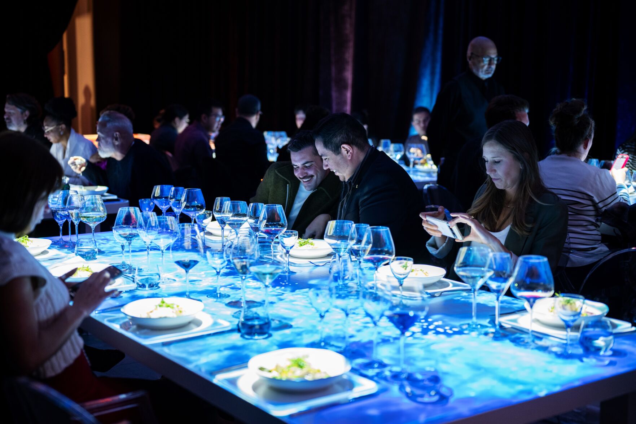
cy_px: 212
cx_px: 318
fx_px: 883
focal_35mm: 50
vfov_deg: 27.0
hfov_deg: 39.6
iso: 1250
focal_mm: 50
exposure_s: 1/80
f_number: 2.2
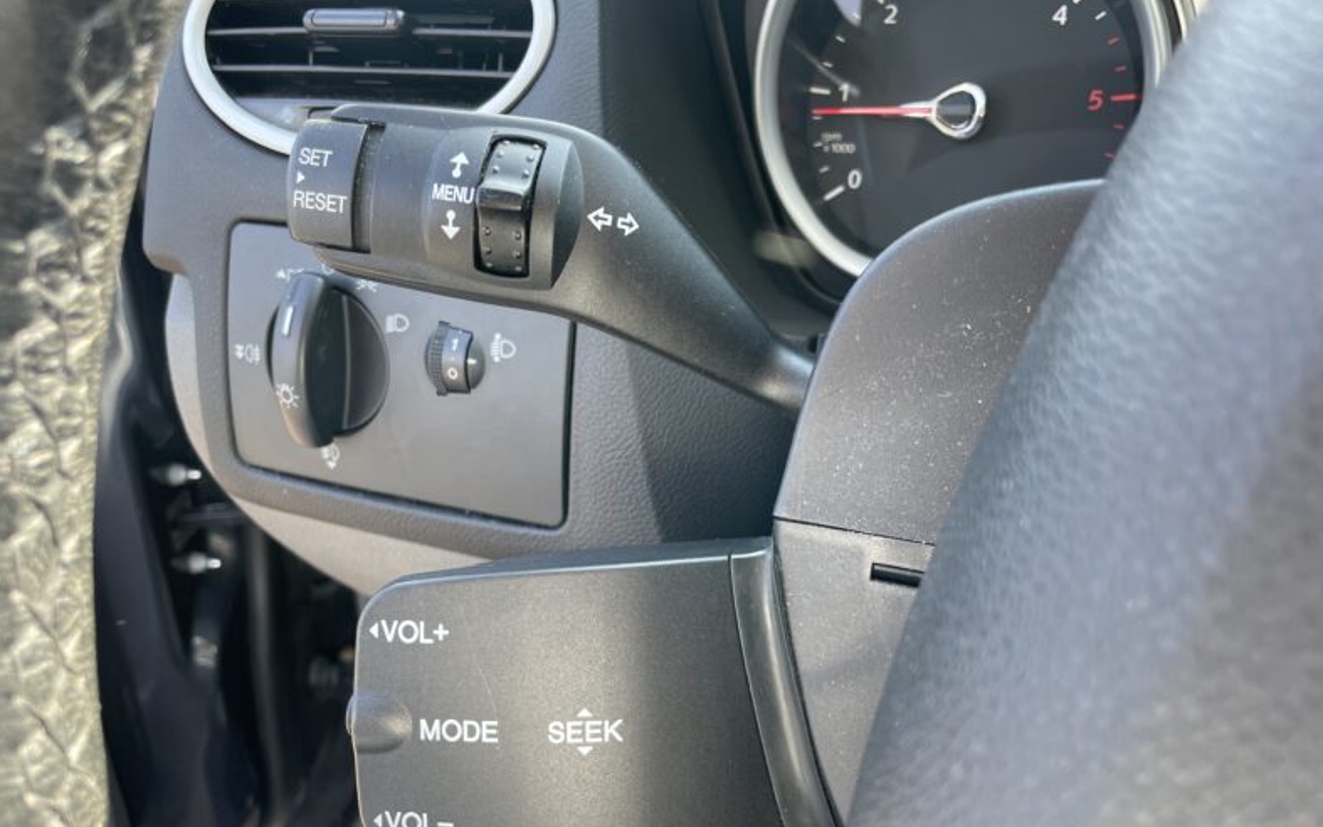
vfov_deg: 44.4
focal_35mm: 28
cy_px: 471
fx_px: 1010
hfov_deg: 66.5
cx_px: 667
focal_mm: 4.2
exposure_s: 1/121
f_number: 1.6
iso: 64
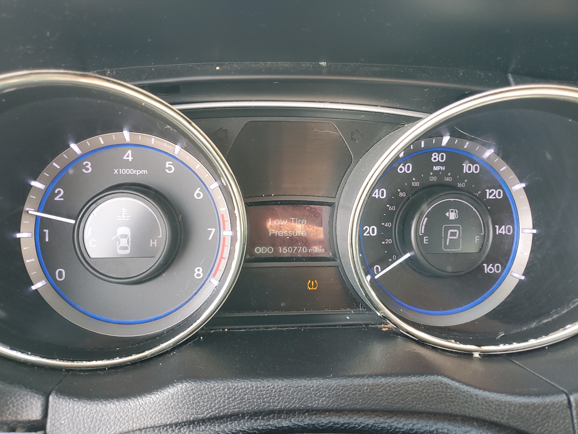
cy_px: 217
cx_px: 289
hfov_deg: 67.3
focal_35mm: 26
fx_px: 434
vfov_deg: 53.1
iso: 61
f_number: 1.5
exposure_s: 1/60.2
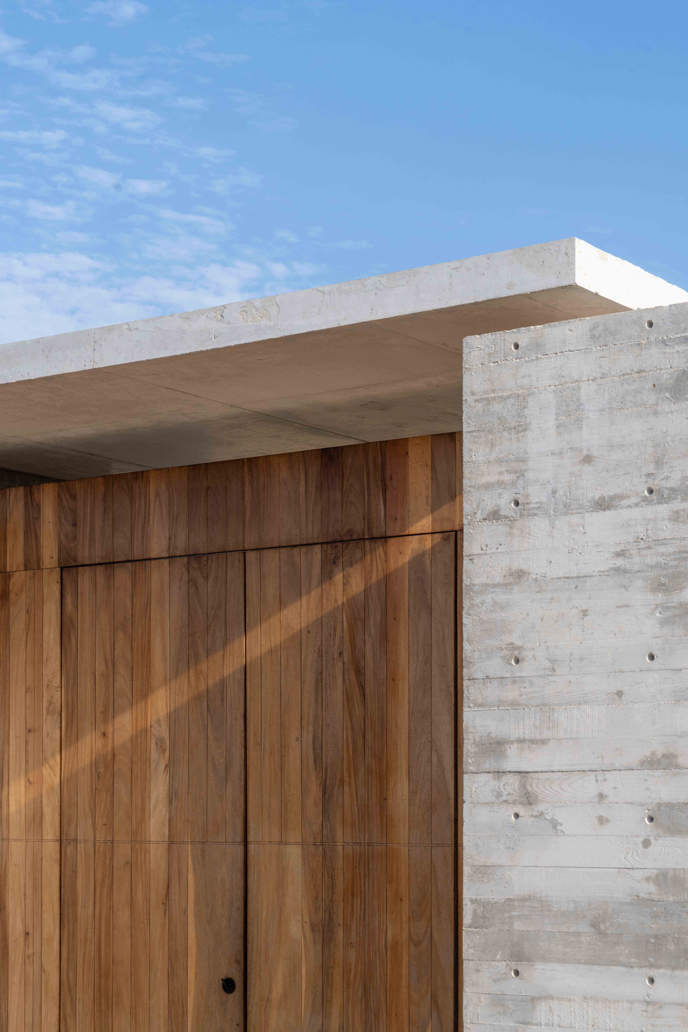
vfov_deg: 28.8
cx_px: 344
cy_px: 516
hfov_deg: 19.5
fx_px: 2007
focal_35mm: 70
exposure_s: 1/160
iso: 100
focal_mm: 70
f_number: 10
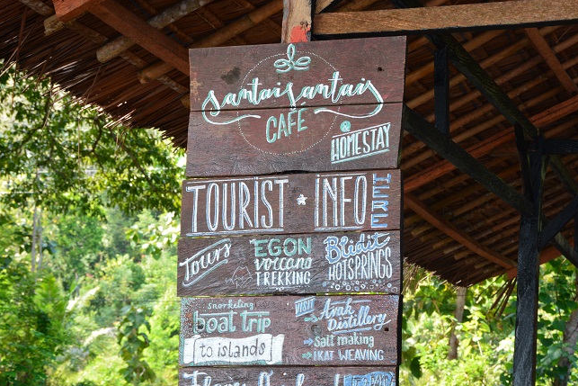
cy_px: 224
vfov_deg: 15.0
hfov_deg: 22.4
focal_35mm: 91
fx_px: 1461
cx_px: 322
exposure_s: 1/50
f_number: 10
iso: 400
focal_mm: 52
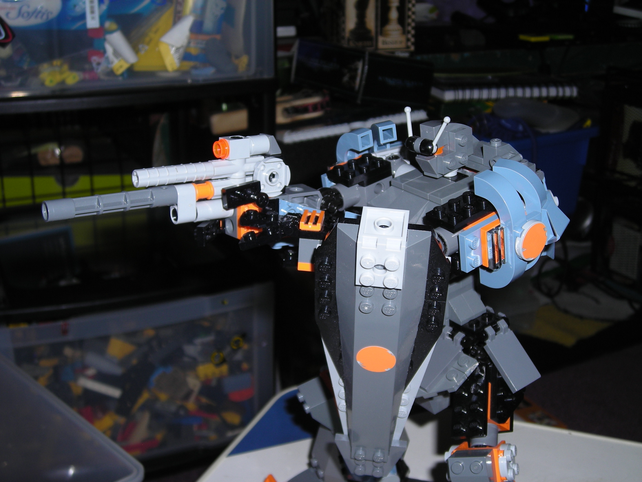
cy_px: 241
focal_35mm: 47
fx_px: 872
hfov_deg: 40.4
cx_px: 321
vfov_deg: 30.9
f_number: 3.4
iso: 50
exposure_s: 1/60
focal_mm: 7.8
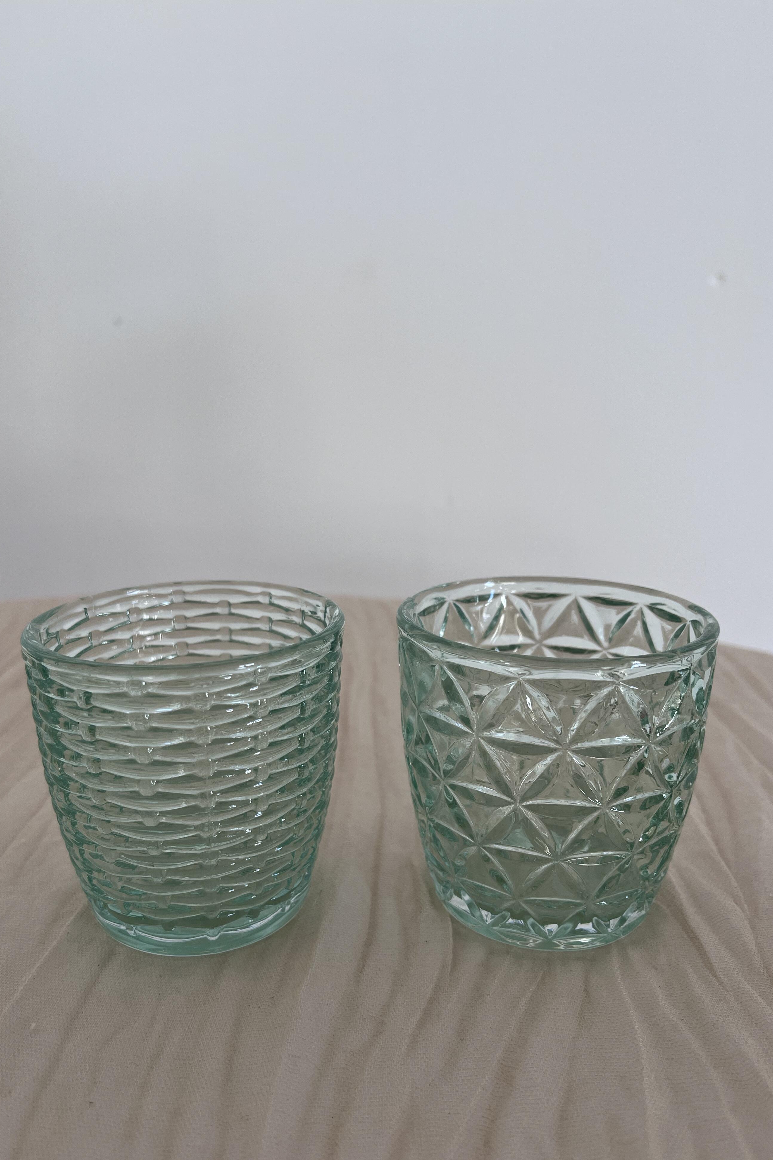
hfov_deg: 46.4
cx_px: 356
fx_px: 902
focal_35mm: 28
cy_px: 600
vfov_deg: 65.5
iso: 64
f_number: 1.6
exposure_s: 1/121
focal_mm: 5.1
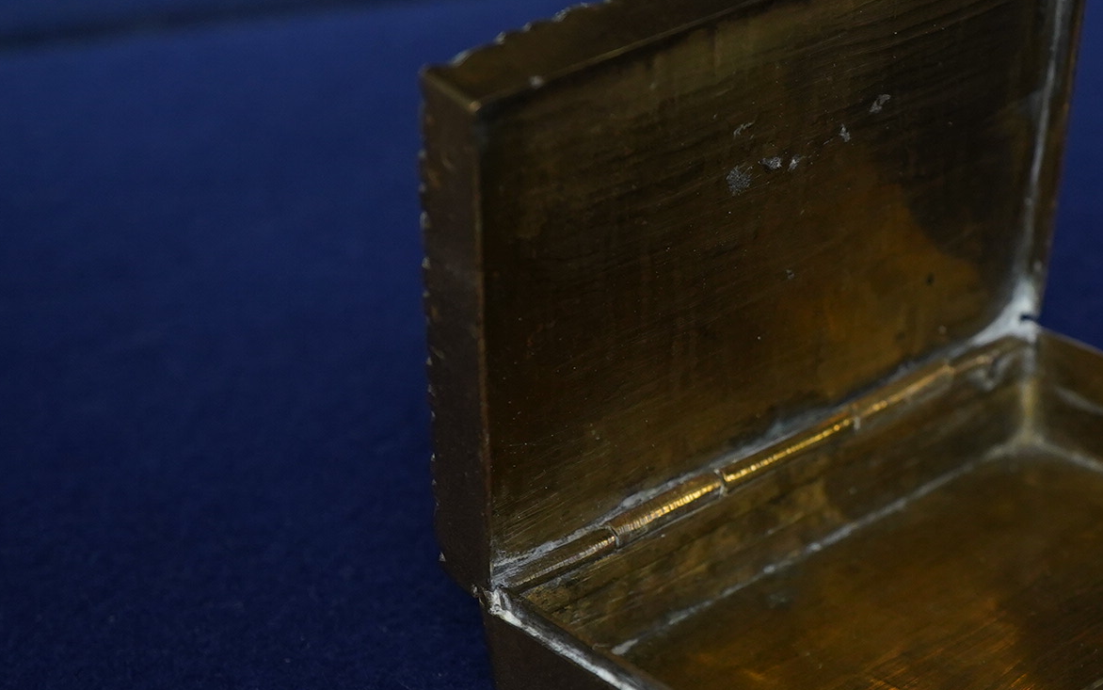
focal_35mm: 77
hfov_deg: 26.4
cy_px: 400
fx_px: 2315
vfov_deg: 16.9
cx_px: 844
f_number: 8
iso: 1250
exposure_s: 1/125
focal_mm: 30
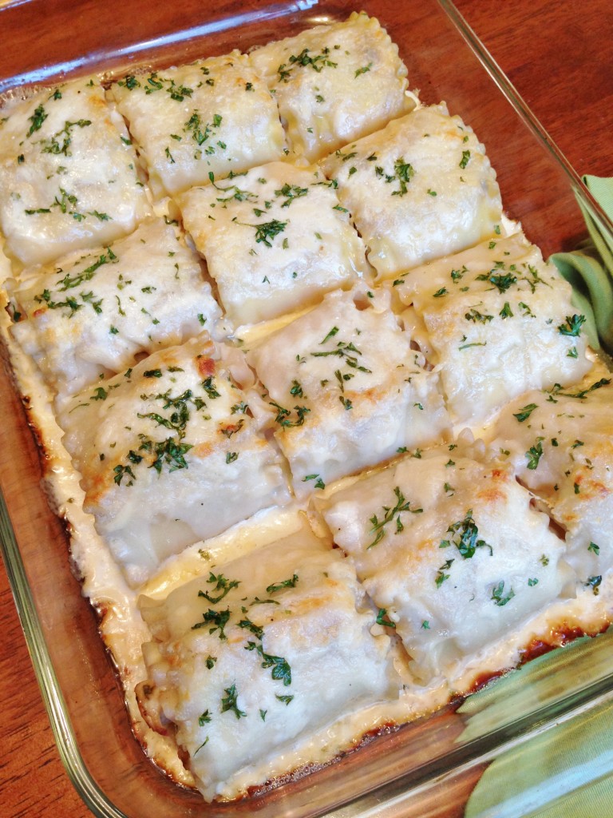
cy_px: 409
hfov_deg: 42.9
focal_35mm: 33
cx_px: 306
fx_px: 779
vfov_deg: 55.4
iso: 100
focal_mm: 4.12
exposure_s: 1/20
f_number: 2.4
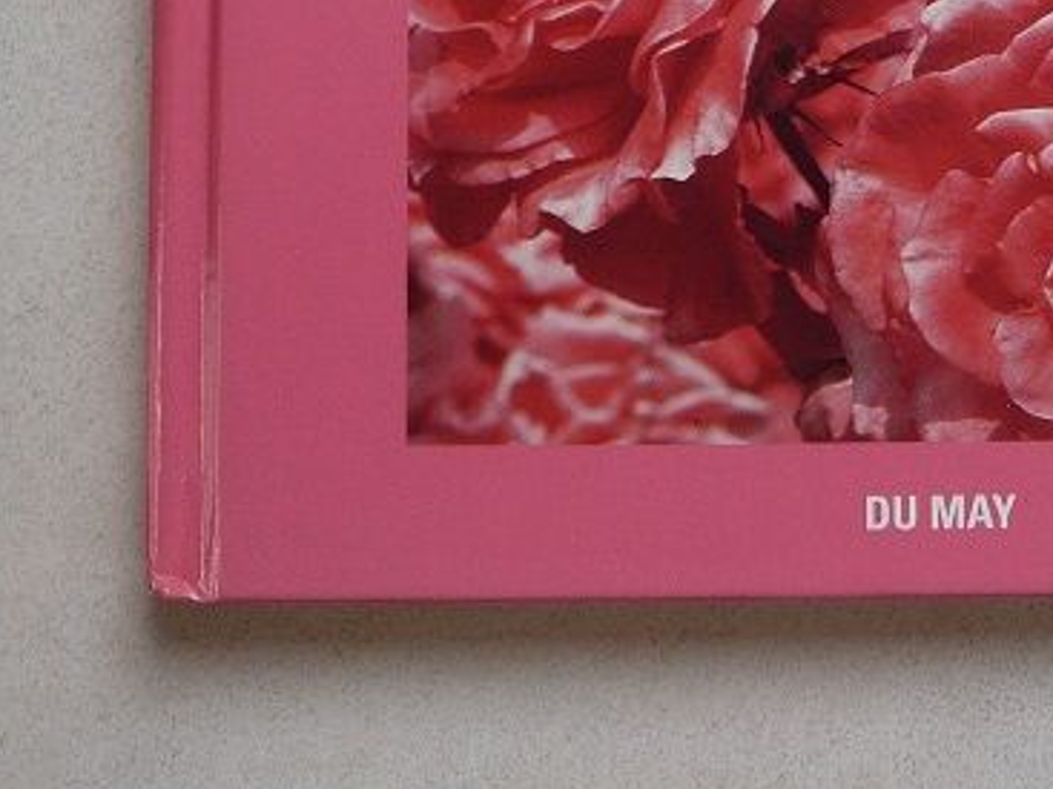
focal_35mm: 66
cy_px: -37
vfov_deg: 21.3
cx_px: 938
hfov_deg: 28.3
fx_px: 2007
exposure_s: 1/50
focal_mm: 4.7
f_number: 3.3
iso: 100
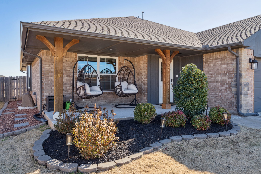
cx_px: 130
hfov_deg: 71.5
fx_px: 181
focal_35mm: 25
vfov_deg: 51.3
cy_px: 87
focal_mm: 25
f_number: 7.1
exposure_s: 1/400
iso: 200
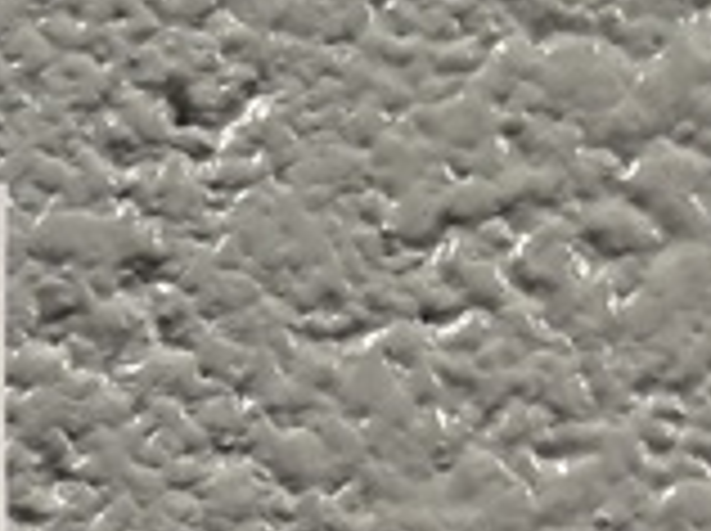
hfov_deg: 9.4
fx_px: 3466
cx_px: -1382
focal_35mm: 169
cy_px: 1264
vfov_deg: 8.1
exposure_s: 1/60
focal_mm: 5.96
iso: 80
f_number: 1.6
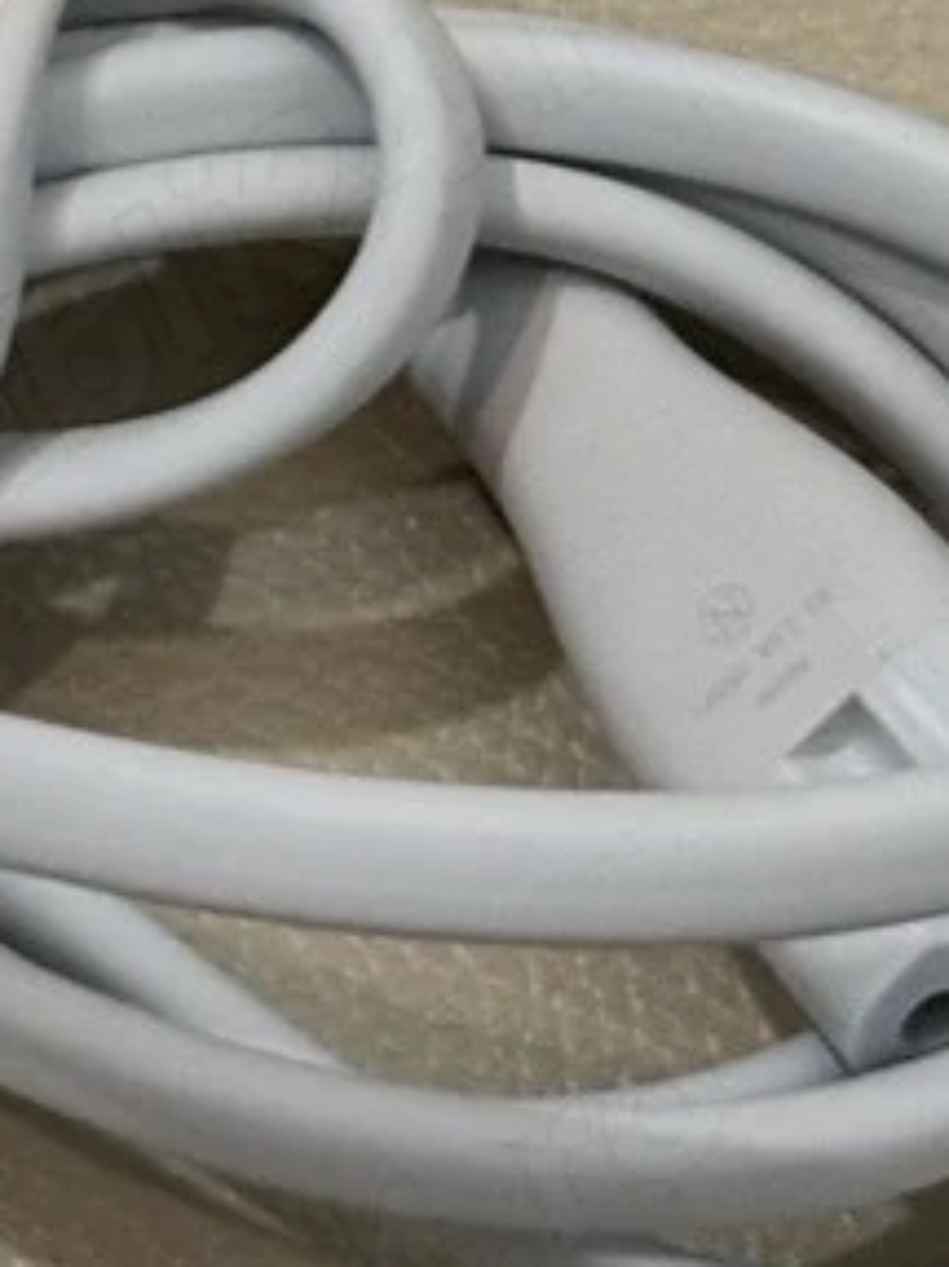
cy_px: -724
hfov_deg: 6.5
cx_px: -600
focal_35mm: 223
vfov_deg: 8.6
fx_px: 8157
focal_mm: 6.76
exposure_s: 1/60
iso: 125
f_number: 1.78
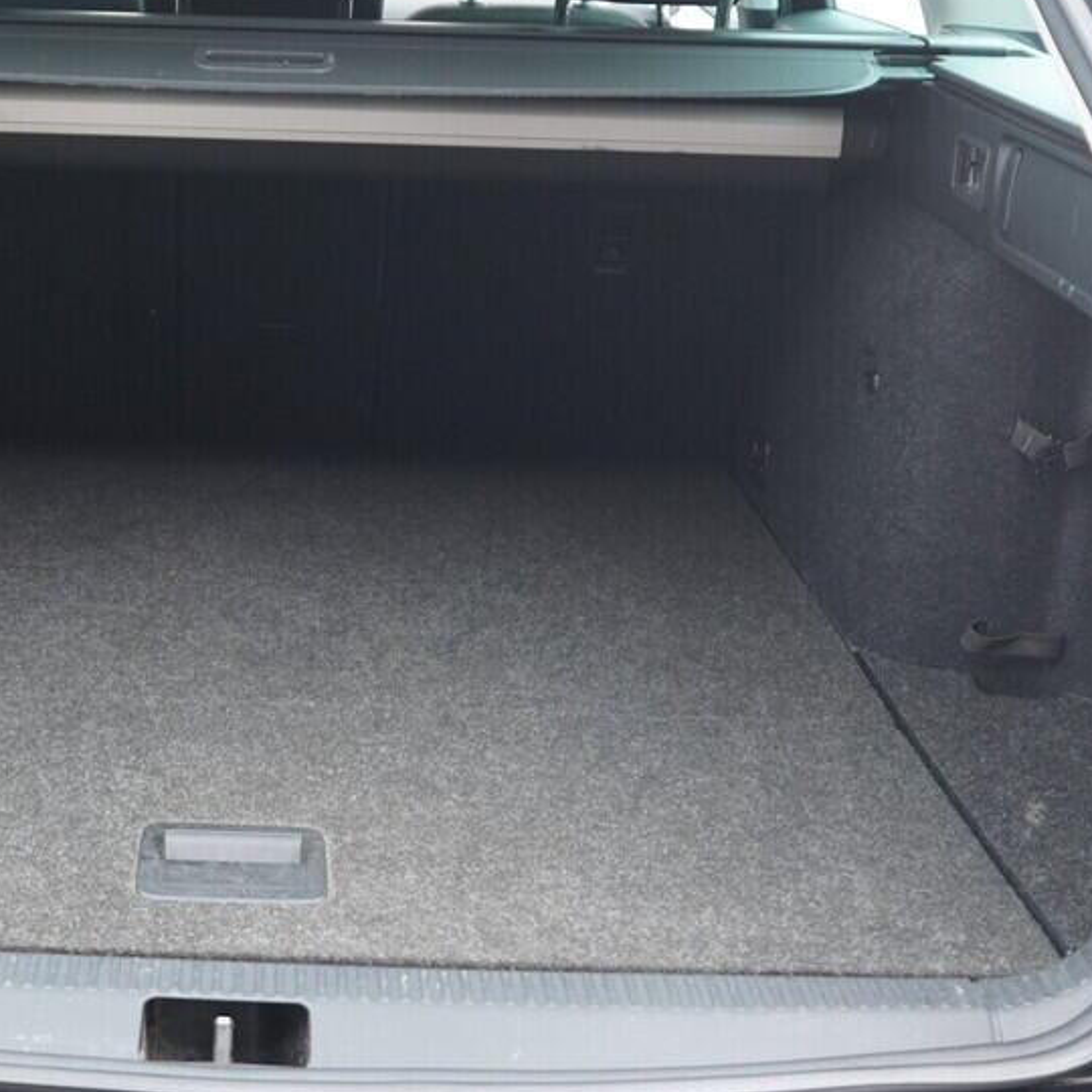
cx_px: 226
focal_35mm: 58
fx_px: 2070
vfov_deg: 29.5
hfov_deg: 28.9
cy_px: 418
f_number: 2.8
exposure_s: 1/40
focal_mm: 24
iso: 640
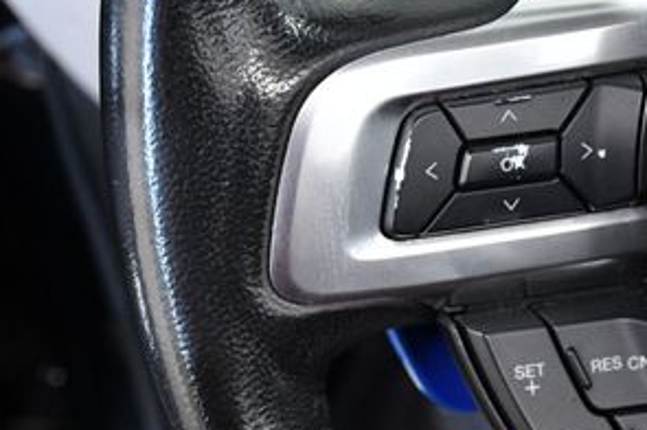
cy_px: 191
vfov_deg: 12.1
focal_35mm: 113
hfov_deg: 18.1
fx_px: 2029
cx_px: 419
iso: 2500
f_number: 5.6
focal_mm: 35
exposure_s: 1/125
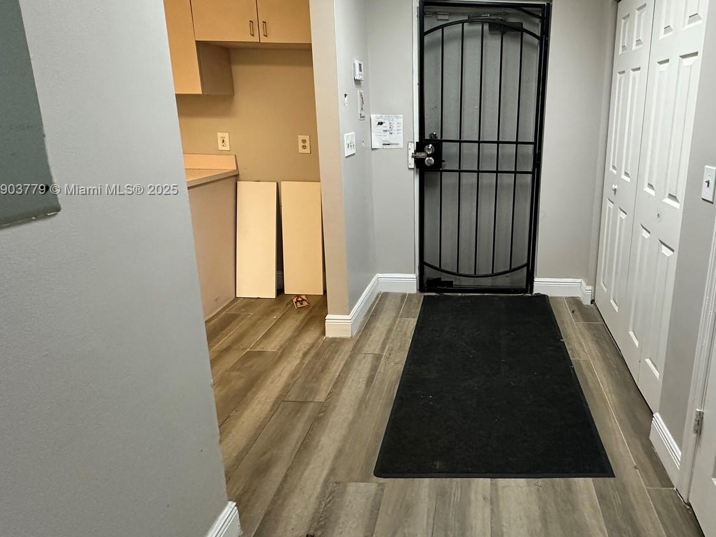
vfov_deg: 64.7
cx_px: 485
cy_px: 191
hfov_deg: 78.7
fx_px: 414
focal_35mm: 20
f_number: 2.2
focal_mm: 2.22
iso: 250
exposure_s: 1/120
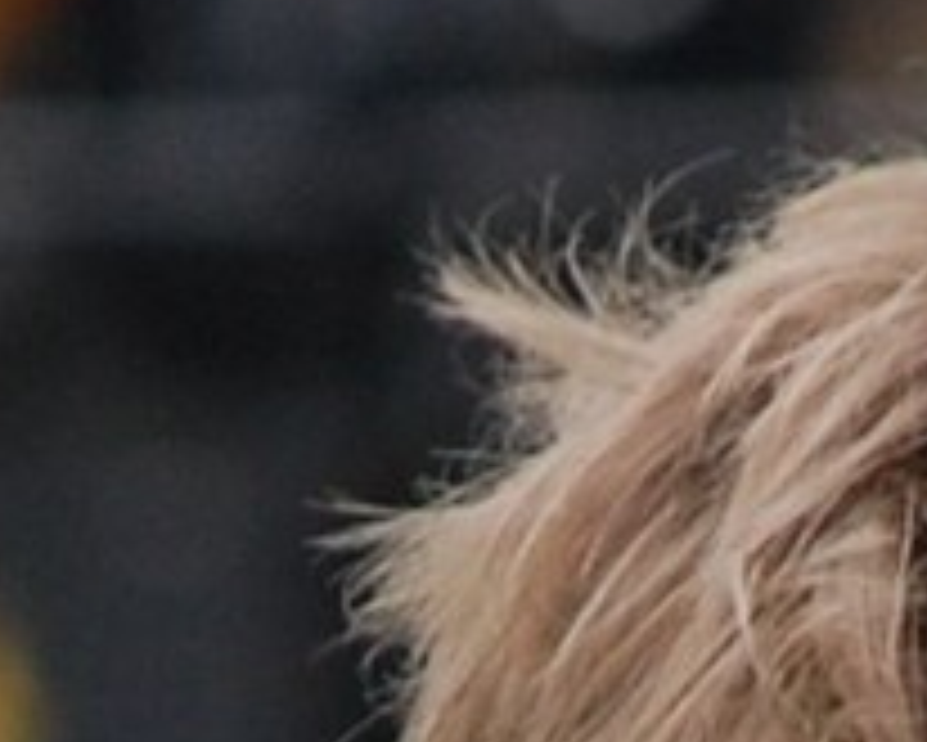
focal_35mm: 1117
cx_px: 1976
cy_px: 1241
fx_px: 30660
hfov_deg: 1.7
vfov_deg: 1.4
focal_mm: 160
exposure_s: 1/640
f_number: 5.3
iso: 400
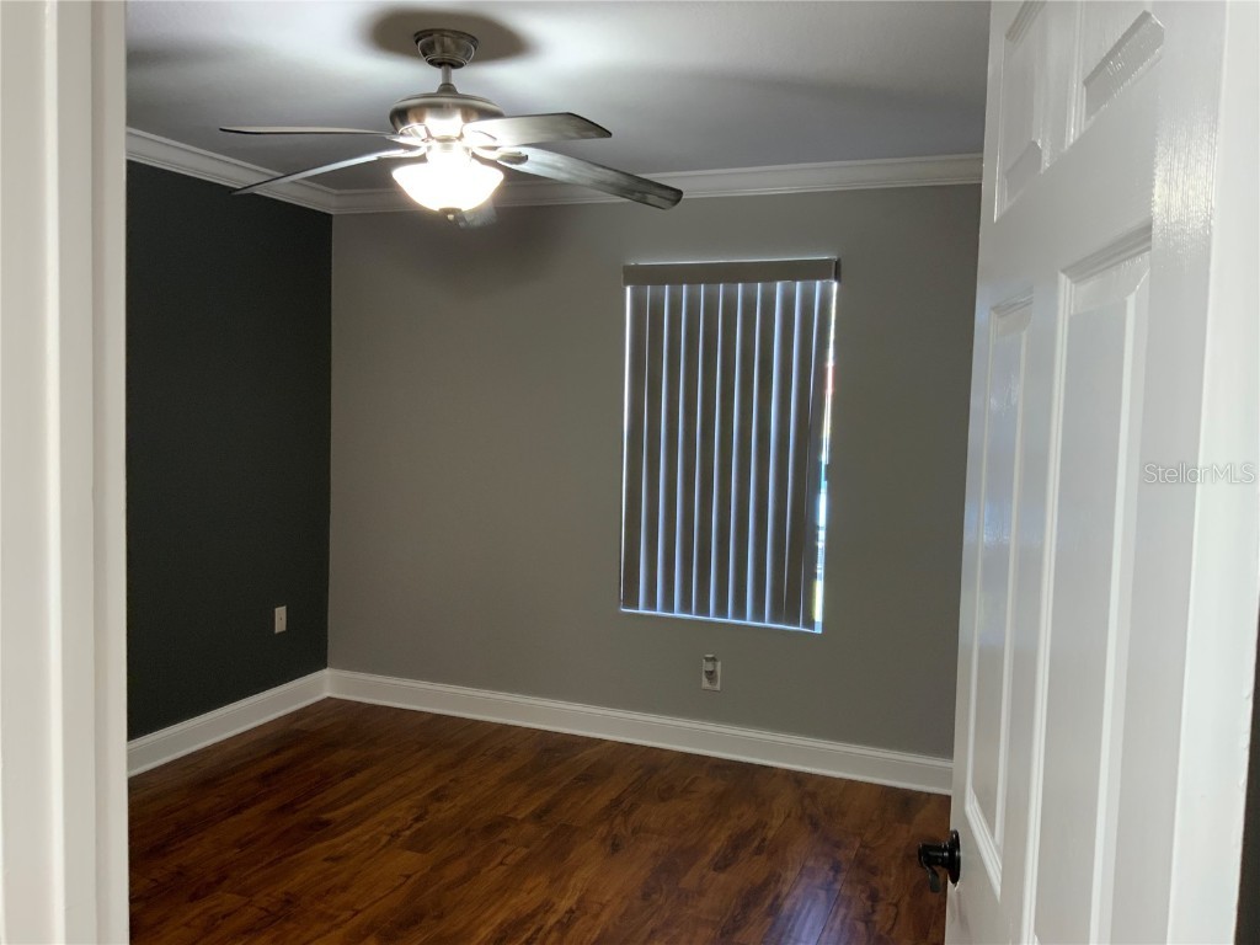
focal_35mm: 29
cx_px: 630
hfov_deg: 61.7
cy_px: 472
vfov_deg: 48.2
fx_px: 1056
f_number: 1.8
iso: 160
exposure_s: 1/60
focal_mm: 3
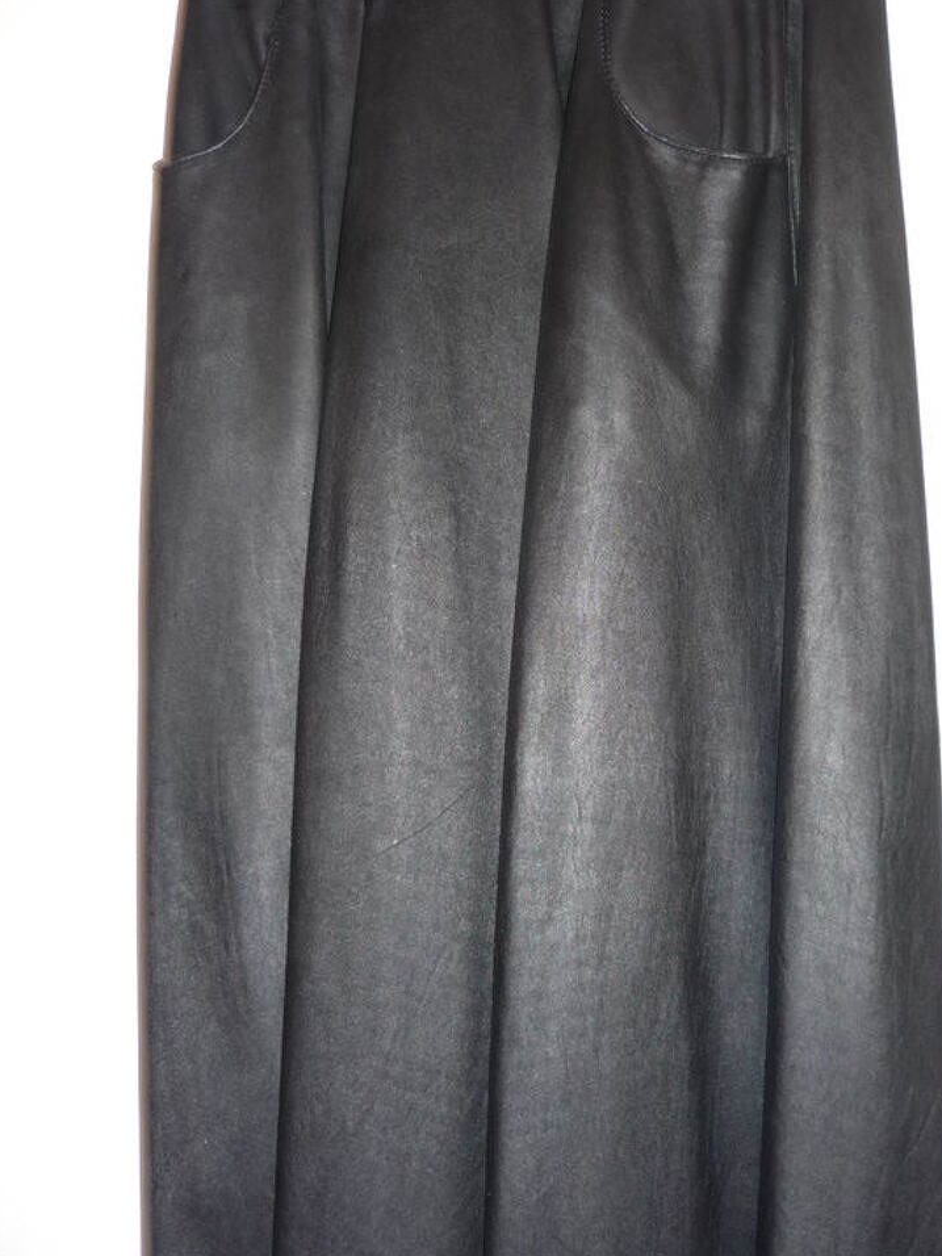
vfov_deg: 41.2
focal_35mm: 46
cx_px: 610
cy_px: 600
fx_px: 1669
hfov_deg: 31.3
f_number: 2.8
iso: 100
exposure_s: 1/30
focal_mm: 5.5
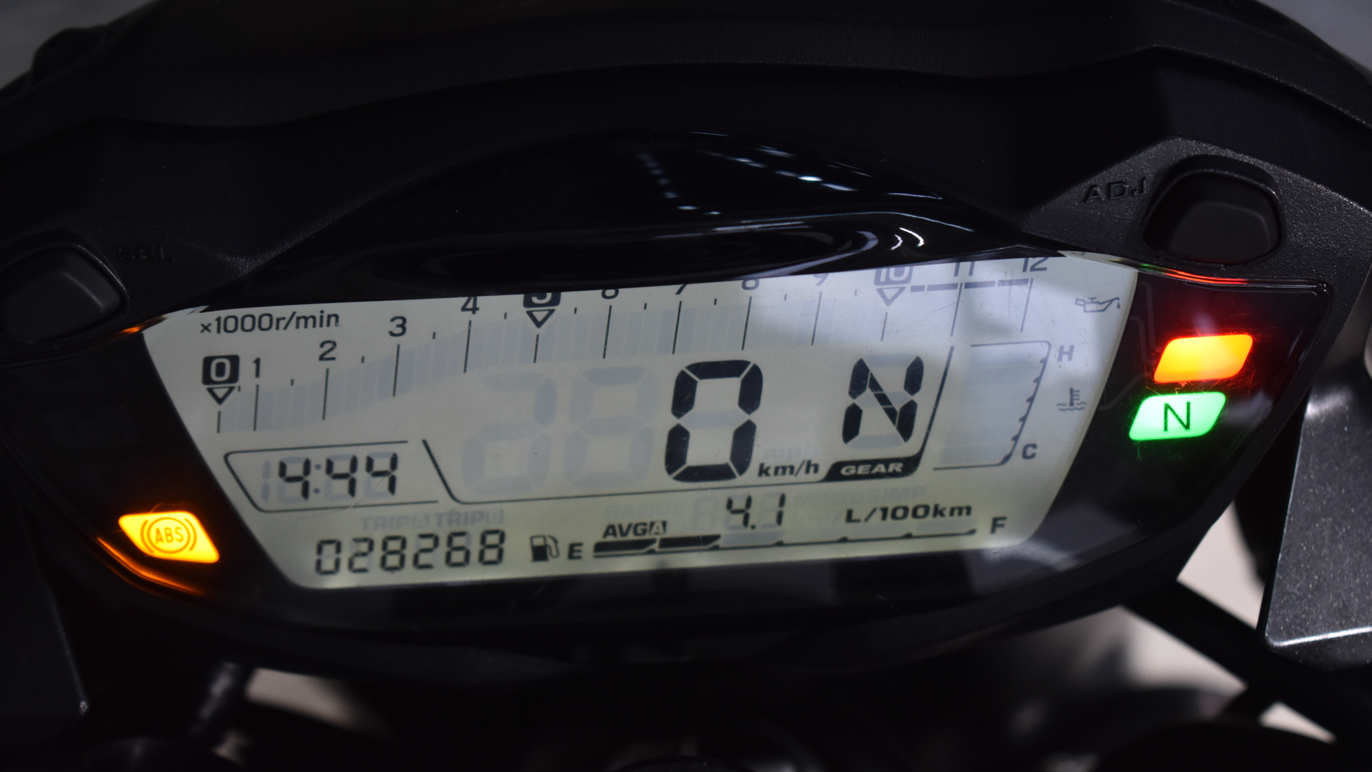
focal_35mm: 87
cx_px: 687
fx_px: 3148
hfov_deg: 24.6
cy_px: 360
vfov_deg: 14.0
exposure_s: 1/50
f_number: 5.6
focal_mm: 55
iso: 800
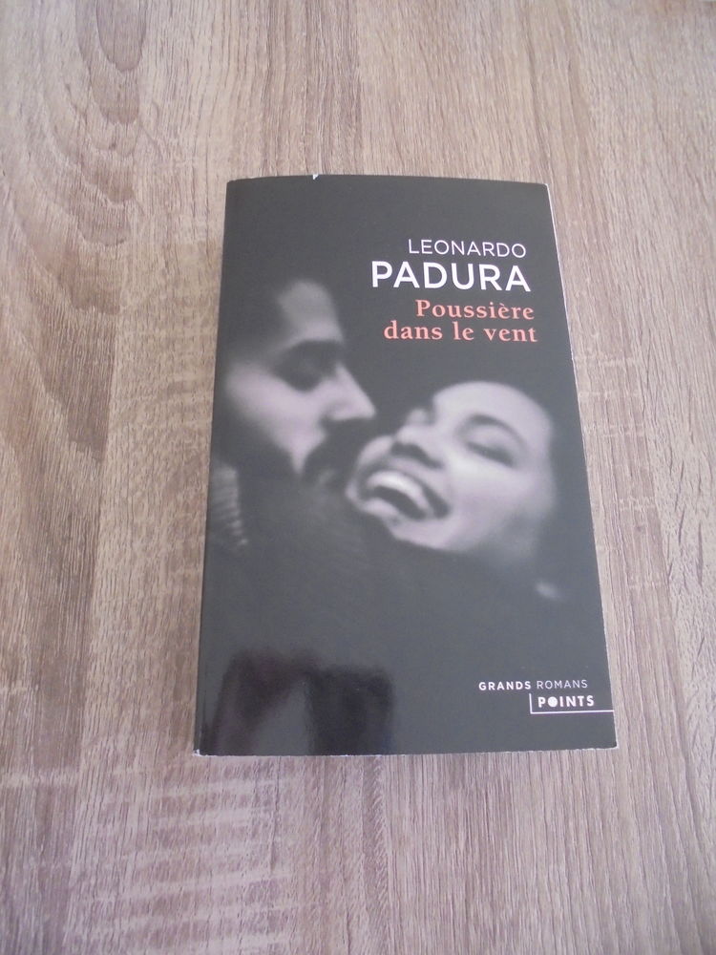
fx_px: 717
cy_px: 478
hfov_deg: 53.1
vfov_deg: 67.3
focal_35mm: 26
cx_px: 358
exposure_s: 1/25
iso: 400
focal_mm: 4.6
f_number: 3.5
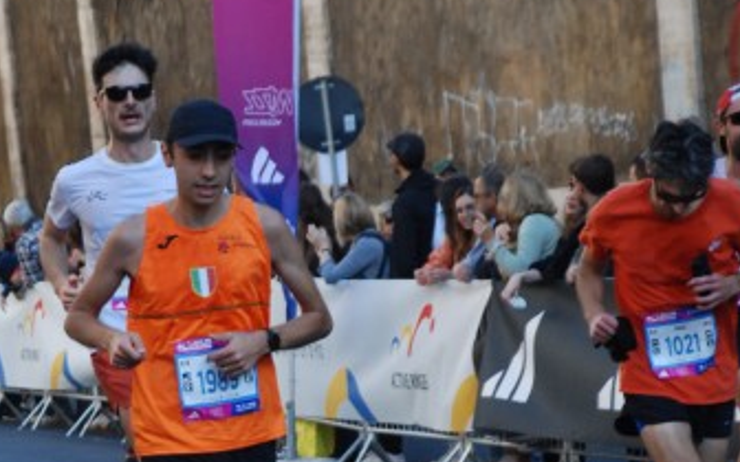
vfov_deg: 4.8
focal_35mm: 274
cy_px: 486
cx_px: 305
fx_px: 5526
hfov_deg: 7.7
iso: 1000
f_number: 5.6
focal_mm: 100
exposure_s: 1/640
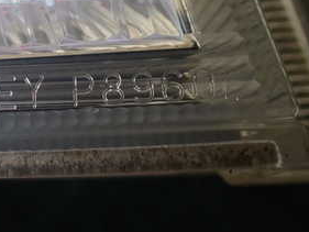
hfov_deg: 28.7
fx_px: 572
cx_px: 15
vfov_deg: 22.8
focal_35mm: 64
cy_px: 74
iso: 160
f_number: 2.3
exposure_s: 1/125
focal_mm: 5.4
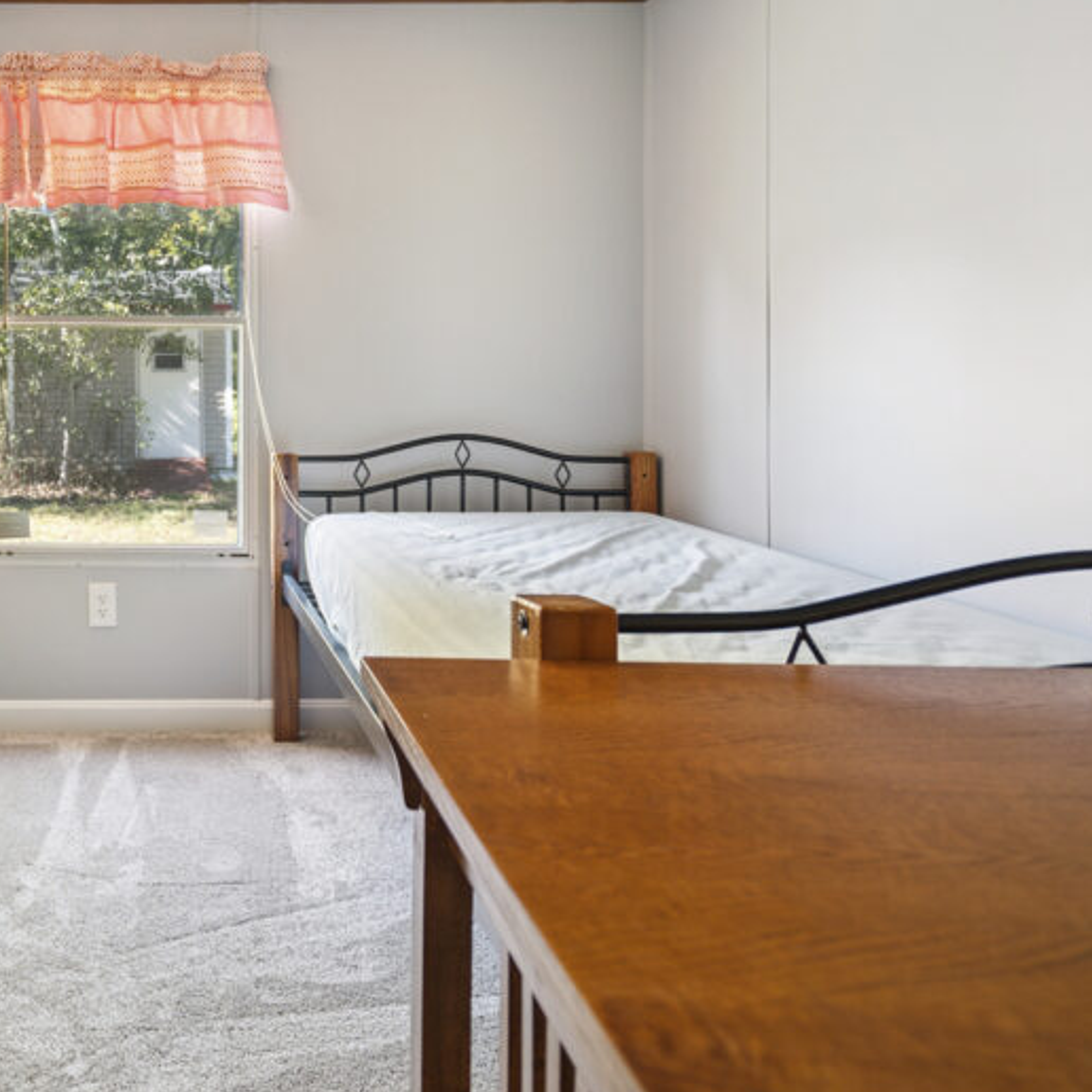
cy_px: 401
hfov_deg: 50.2
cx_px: 51
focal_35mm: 27
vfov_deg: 58.2
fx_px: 964
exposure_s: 1/20
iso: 400
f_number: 4
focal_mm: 16
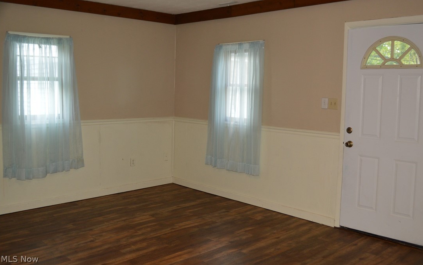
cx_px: 212
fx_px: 427
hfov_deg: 52.8
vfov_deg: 34.4
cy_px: 123
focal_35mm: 37
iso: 720
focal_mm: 24
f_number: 4
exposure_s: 1/60
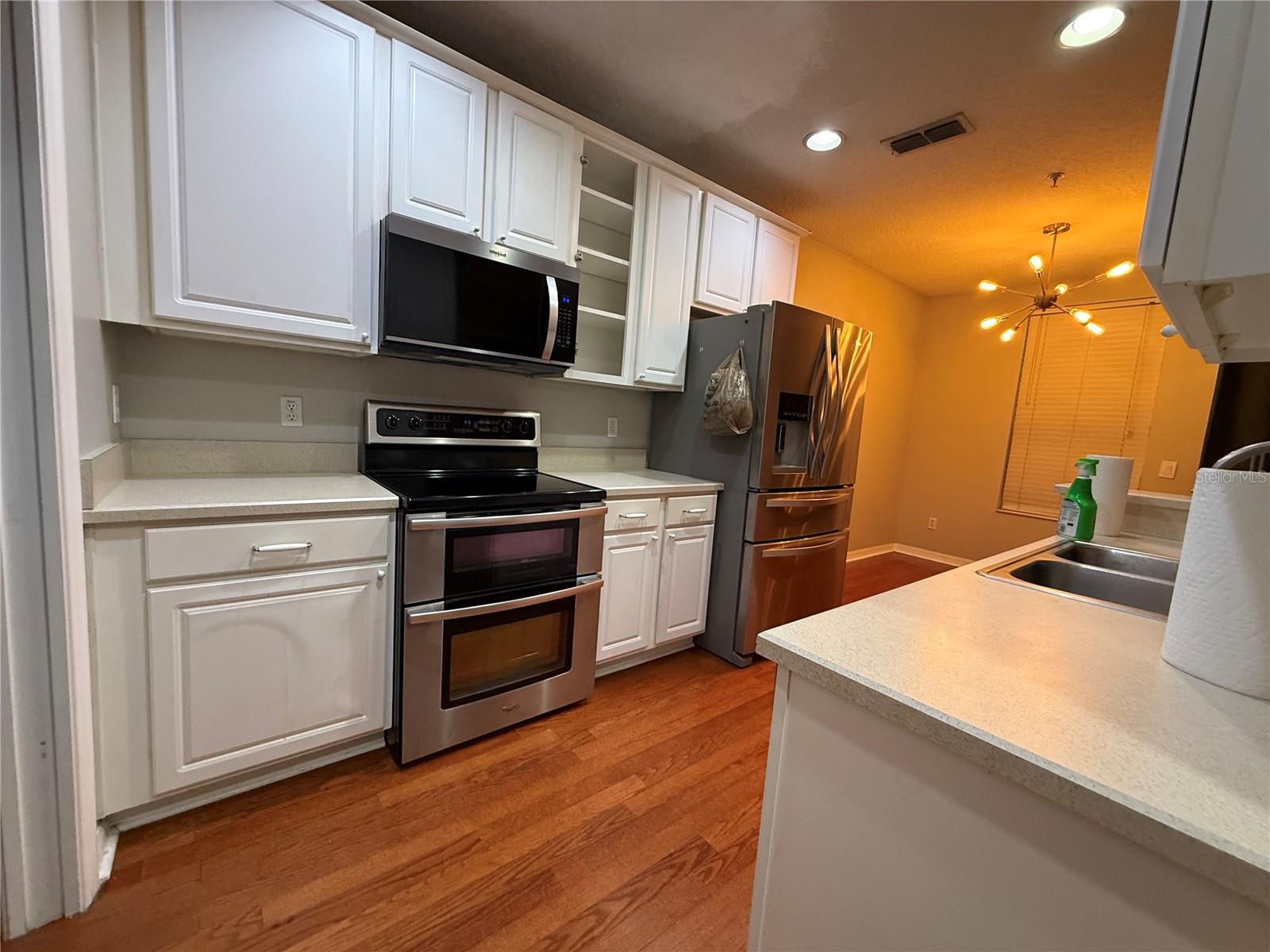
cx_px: 635
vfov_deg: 85.7
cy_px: 476
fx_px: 514
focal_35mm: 14
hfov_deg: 102.1
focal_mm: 2.22
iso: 500
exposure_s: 1/60
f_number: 2.2
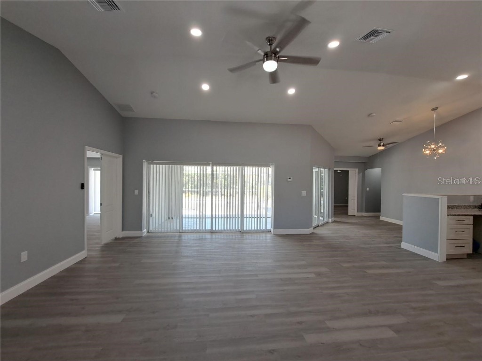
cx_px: 241
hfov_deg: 106.2
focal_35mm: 13
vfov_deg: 89.9
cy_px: 180
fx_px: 181
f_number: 2.2
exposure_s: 1/40
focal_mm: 1.74
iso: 50
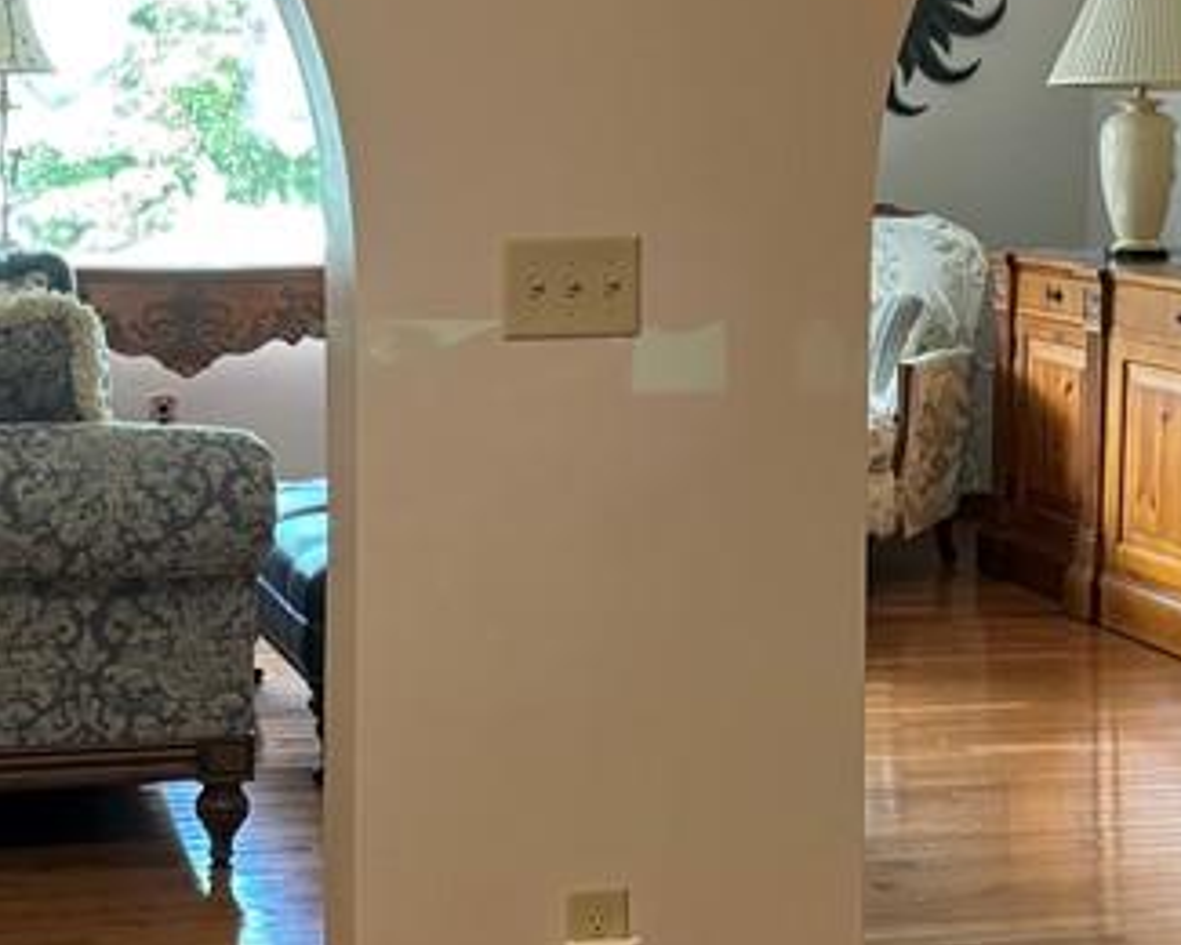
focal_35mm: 80
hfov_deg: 23.7
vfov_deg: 19.1
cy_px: 291
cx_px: 342
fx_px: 2796
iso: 250
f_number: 1.6
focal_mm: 5.96
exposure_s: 1/60
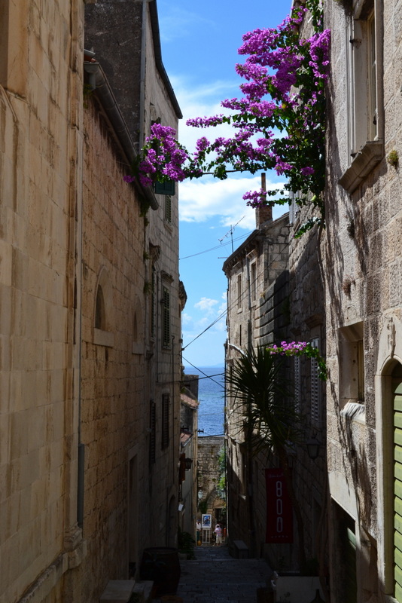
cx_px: 201
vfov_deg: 41.1
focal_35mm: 48
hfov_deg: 28.1
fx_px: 803
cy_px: 302
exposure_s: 1/400
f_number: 11
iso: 400
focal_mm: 32
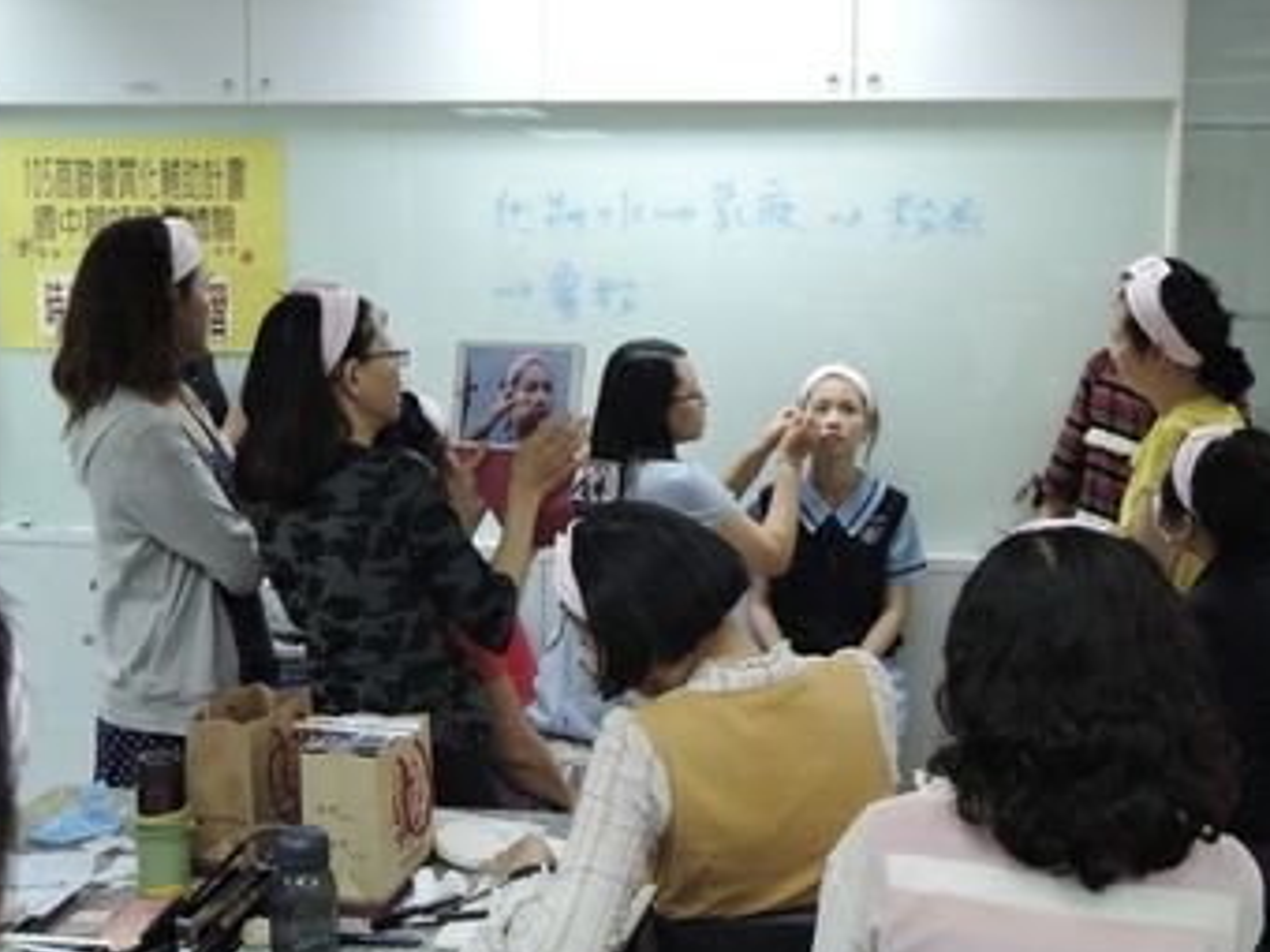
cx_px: 687
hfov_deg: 40.4
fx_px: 1724
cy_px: 489
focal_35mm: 47
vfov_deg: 30.9
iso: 1250
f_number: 2.8
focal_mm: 8.6
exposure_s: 1/200
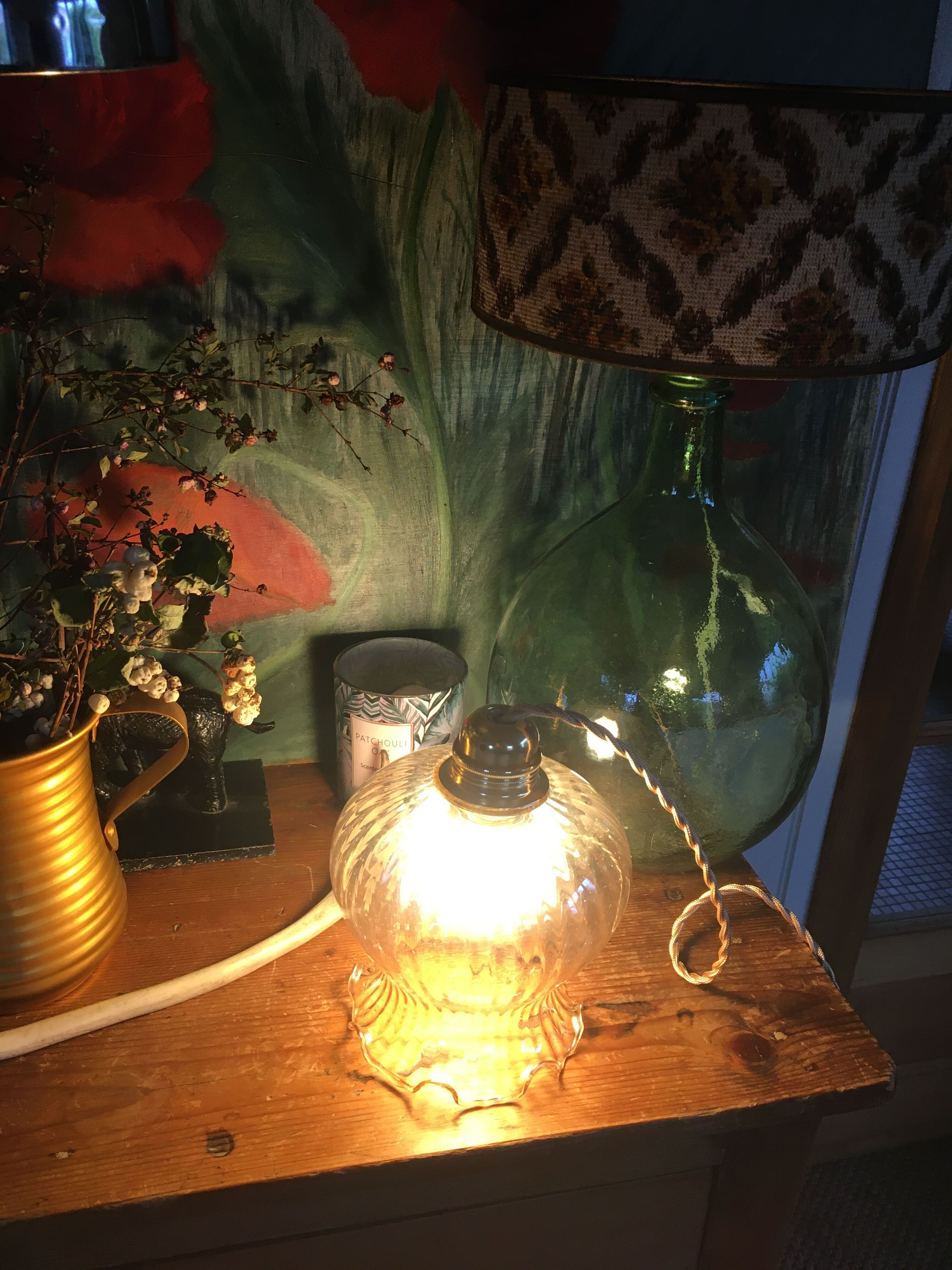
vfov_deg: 61.7
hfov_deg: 48.2
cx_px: 476
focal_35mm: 29
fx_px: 1063
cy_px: 635
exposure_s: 1/33
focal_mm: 4.15
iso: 50
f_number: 2.2
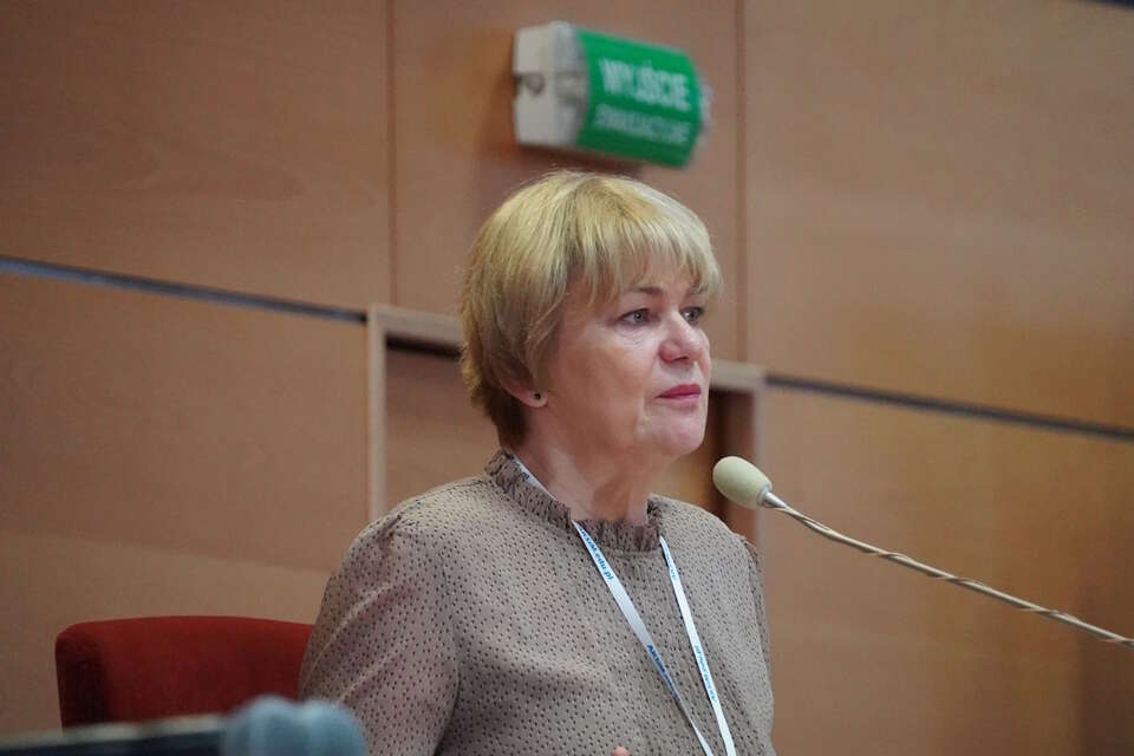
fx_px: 10709
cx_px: 567
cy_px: 378
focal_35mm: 340
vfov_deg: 4.0
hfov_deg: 6.1
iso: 12800
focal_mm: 227
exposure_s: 1/320
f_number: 6.3
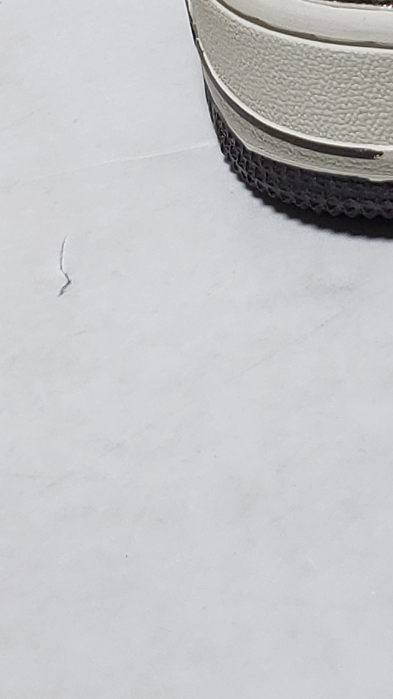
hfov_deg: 9.5
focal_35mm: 124
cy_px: -151
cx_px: 600
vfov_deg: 16.5
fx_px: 2297
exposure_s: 1/487
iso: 50
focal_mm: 4.3
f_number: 1.5
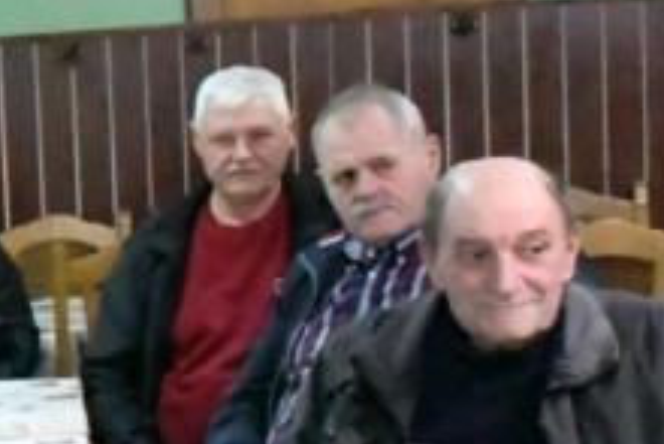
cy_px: 365
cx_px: -675
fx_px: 2768
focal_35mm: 150
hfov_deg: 12.1
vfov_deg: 9.1
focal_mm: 22
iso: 45600
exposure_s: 1/500
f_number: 6.3
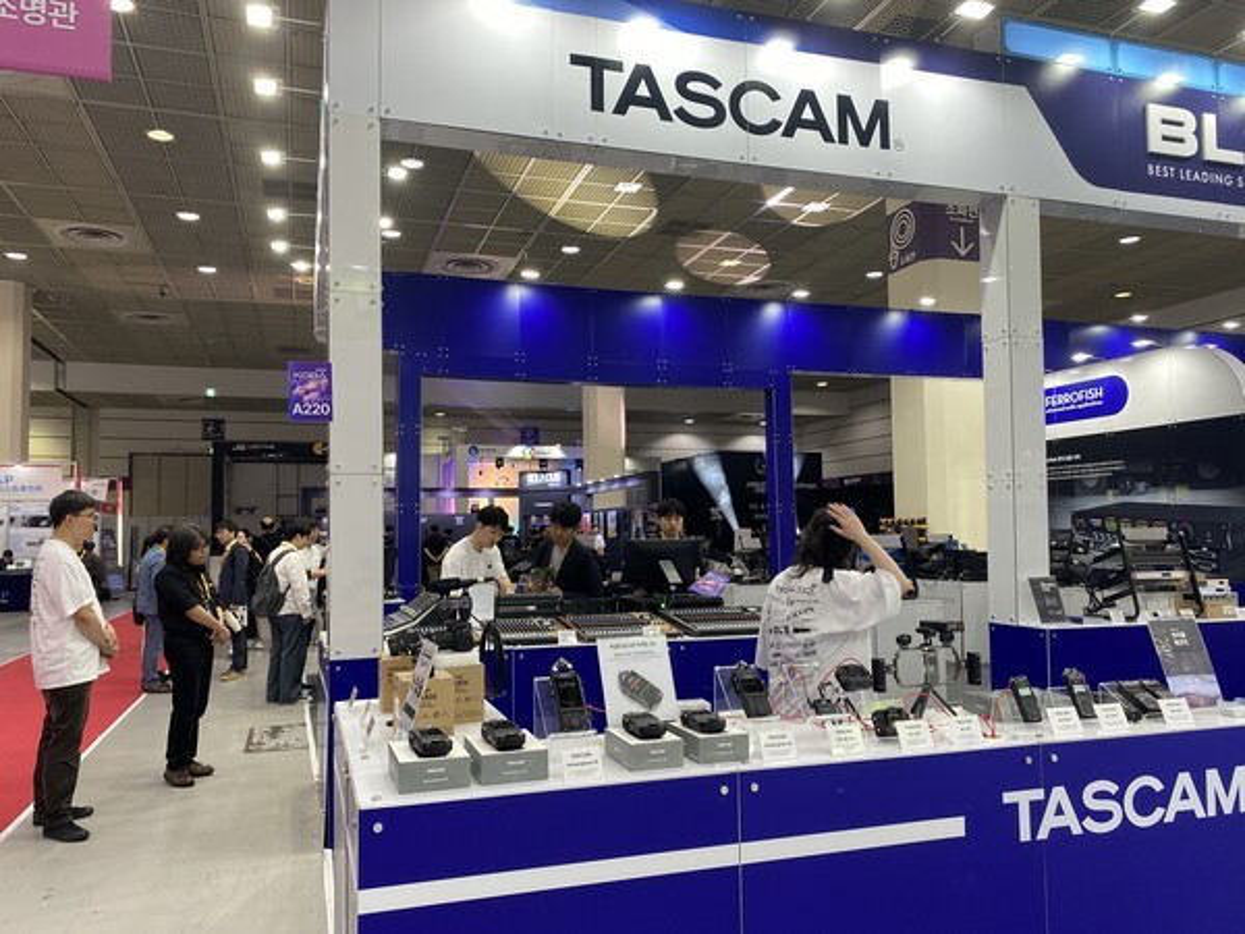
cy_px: 467
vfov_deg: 53.1
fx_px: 935
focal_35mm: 26
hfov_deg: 67.3
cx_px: 622
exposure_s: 1/120
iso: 100
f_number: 1.8
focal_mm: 4.25
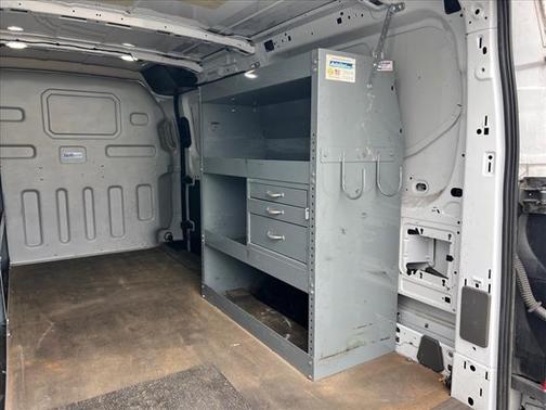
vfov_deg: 53.1
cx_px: 273
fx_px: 410
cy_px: 205
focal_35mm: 26
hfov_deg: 67.3
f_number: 1.5
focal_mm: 5.7
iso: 32
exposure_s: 1/131
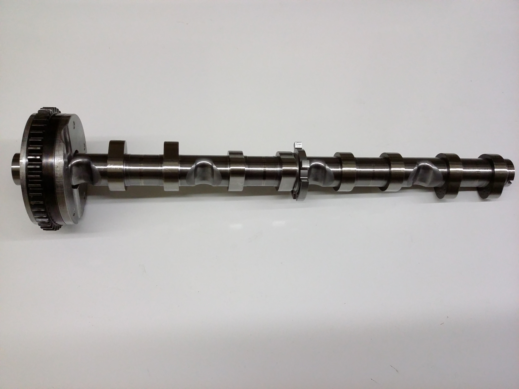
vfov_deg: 44.2
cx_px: 260
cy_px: 194
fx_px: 480
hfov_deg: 56.8
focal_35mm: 32
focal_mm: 3.4
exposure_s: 1/30
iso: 160
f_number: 2.4
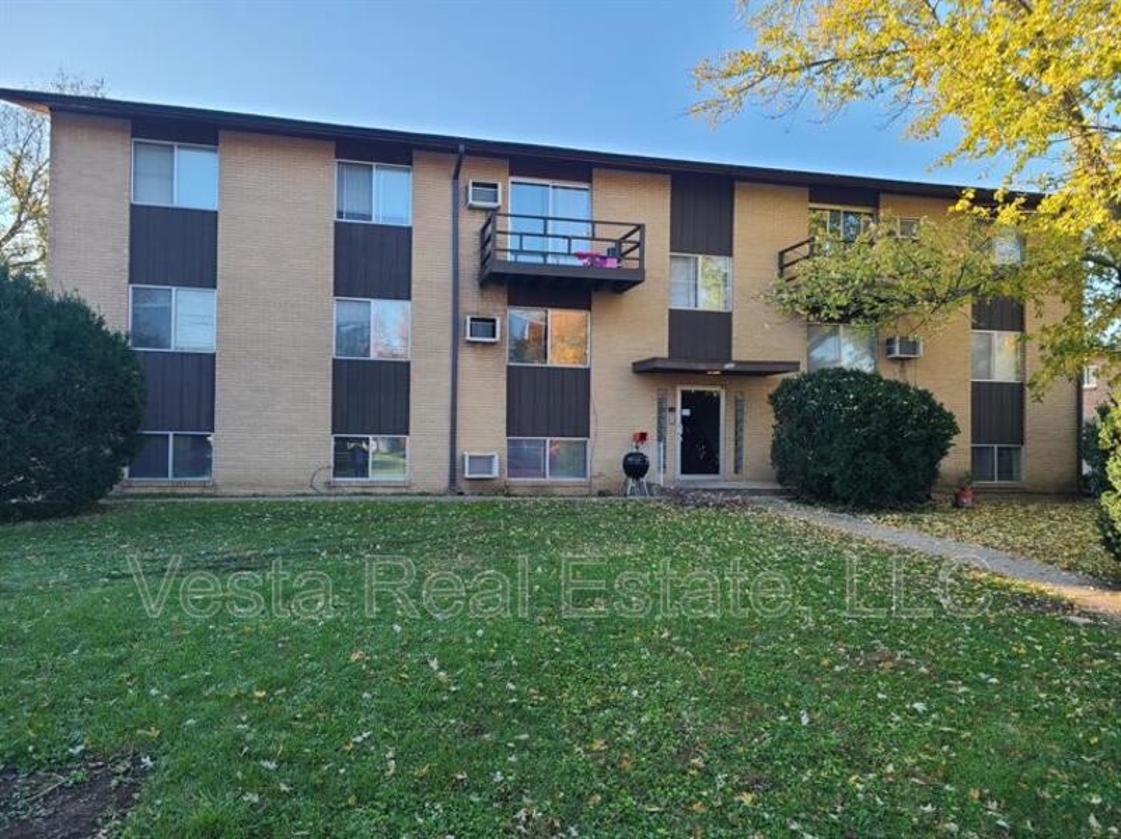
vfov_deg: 53.0
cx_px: 560
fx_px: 841
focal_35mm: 26
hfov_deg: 67.3
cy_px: 420
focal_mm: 5.4
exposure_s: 1/268
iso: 40
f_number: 1.8
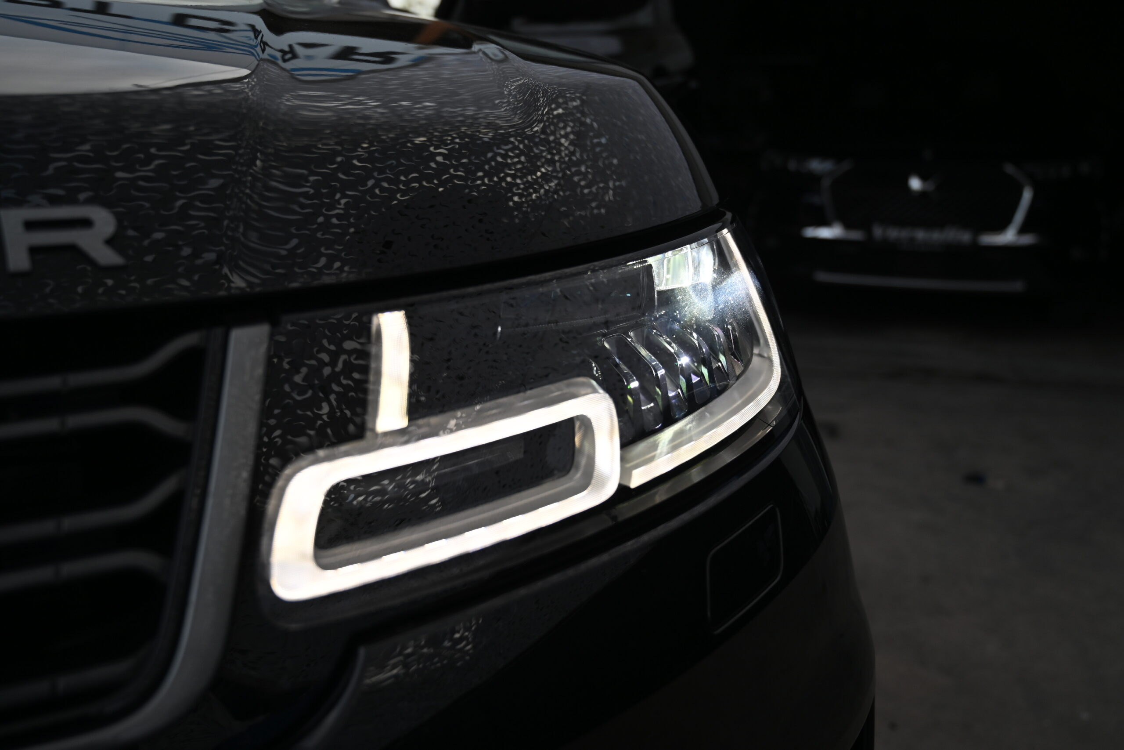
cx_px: 562
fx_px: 1124
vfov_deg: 36.9
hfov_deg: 53.1
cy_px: 375
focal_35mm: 36
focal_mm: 36
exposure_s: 1/250
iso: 200
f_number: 4
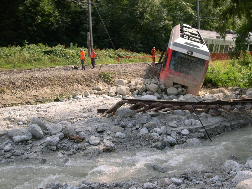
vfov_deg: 28.0
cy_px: 94
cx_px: 126
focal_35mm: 52
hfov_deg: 36.8
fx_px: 379
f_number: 3.2
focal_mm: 11.1
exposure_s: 1/344
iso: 100
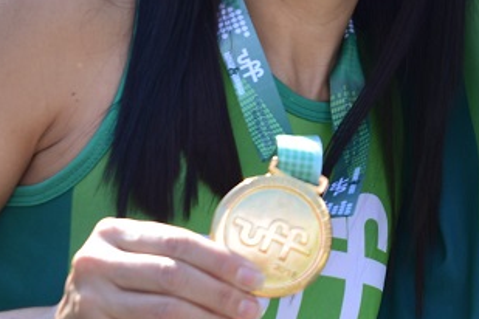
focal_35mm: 171
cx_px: 626
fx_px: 2275
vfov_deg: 7.9
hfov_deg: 11.7
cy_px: -139
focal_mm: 44
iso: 125
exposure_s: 1/125
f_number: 6.3
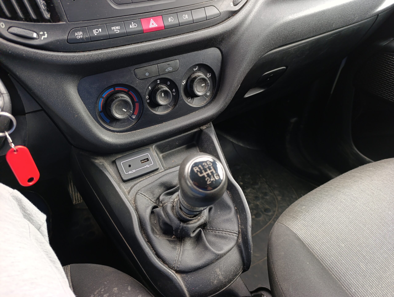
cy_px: 148
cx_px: 197
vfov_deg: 59.0
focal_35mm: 23
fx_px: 262
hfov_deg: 73.8
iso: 320
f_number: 1.6
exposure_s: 1/100
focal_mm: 6.14
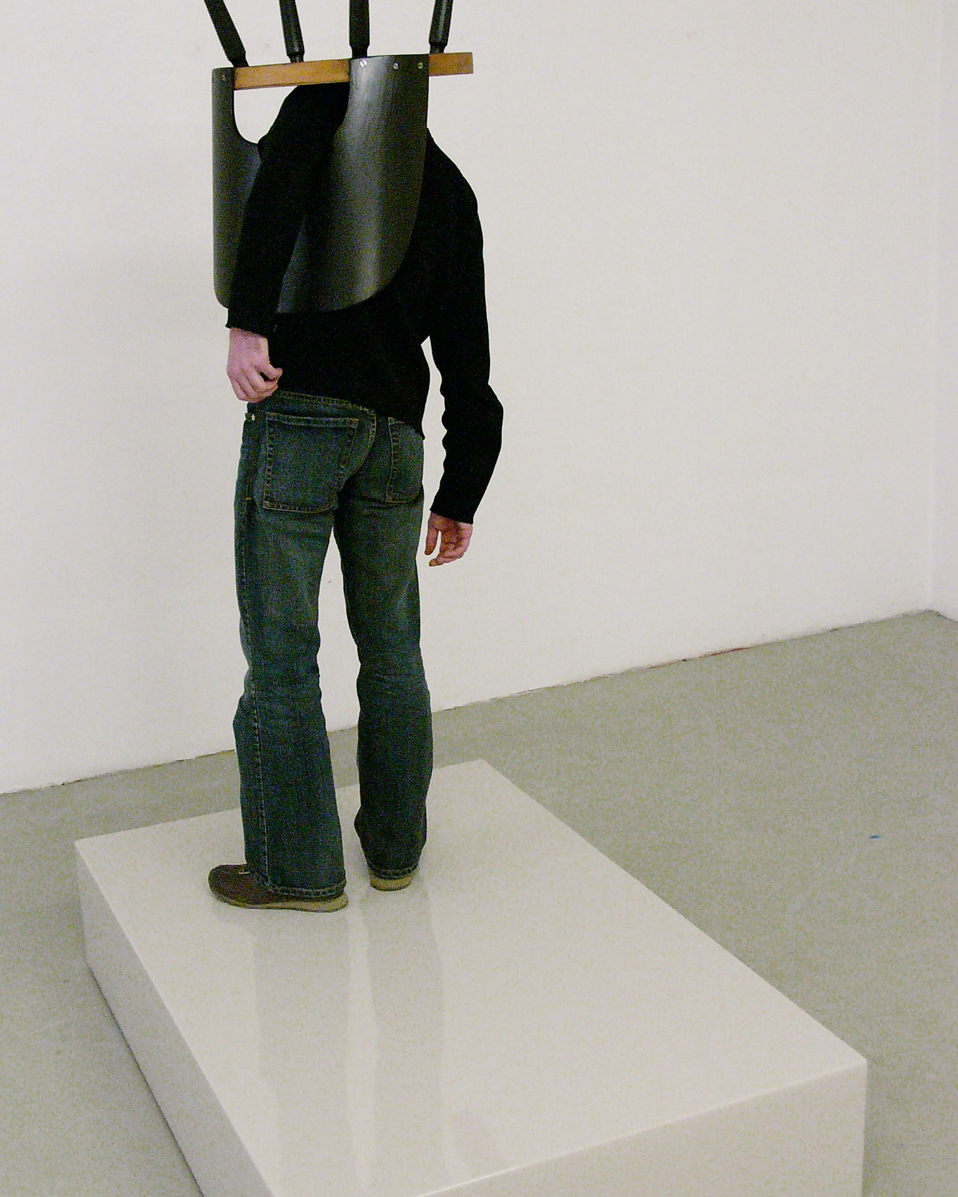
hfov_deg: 32.7
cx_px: 390
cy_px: 548
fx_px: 1630
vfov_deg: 40.3
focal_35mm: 46
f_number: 2.8
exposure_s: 1/60
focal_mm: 8.9
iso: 400
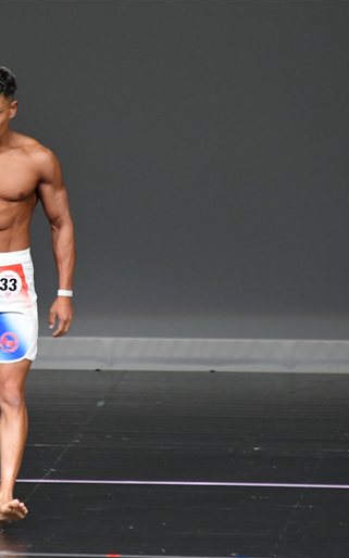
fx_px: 8070
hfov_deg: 2.5
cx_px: -31
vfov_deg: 4.0
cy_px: 279
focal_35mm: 530
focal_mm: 230
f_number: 5.6
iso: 4000
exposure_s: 1/400
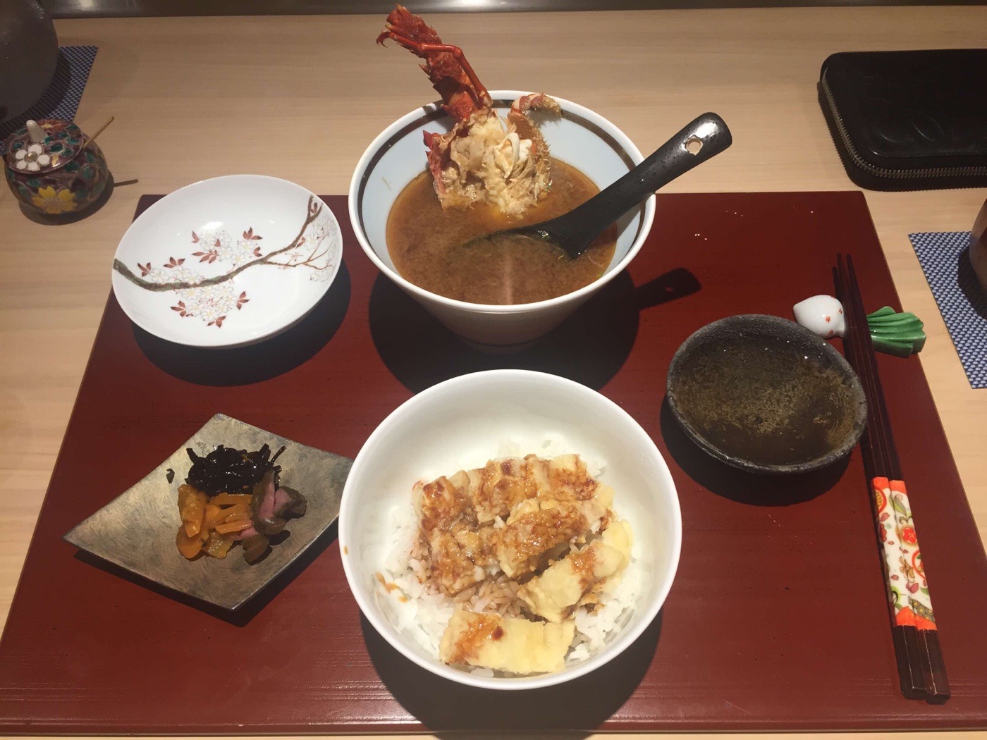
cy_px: 370
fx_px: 827
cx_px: 494
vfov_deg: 48.2
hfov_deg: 61.7
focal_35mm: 29
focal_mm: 4.15
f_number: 2.2
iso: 32
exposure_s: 1/33
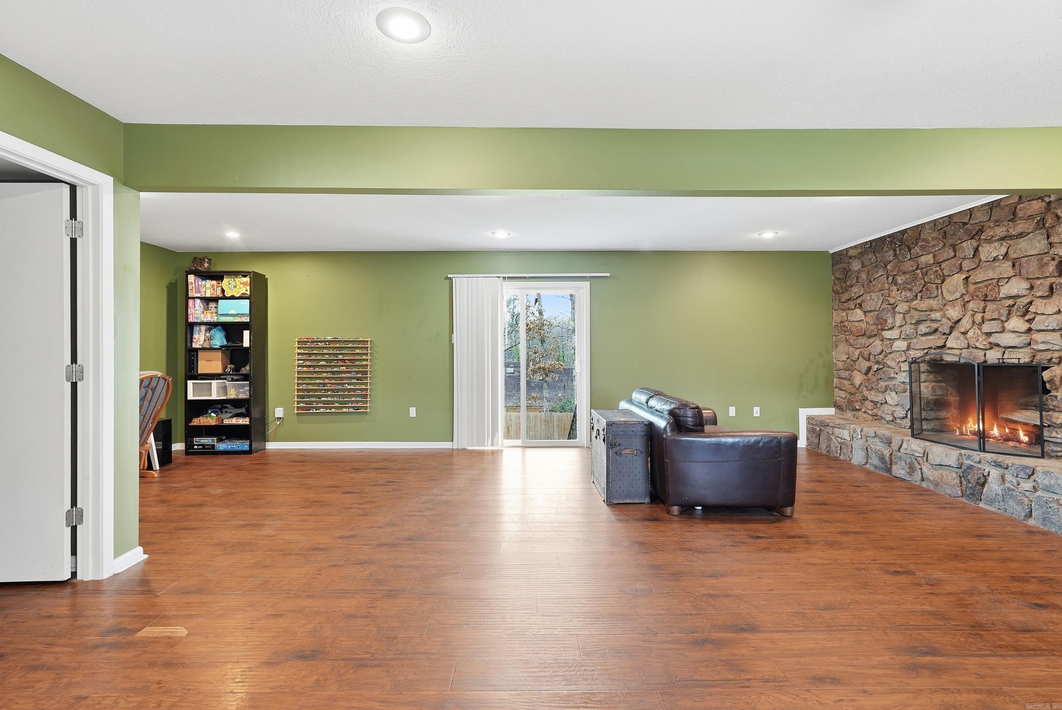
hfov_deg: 96.7
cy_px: 355
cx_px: 531
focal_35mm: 16
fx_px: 472
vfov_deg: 73.8
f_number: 9
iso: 250
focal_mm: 16
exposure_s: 1/10
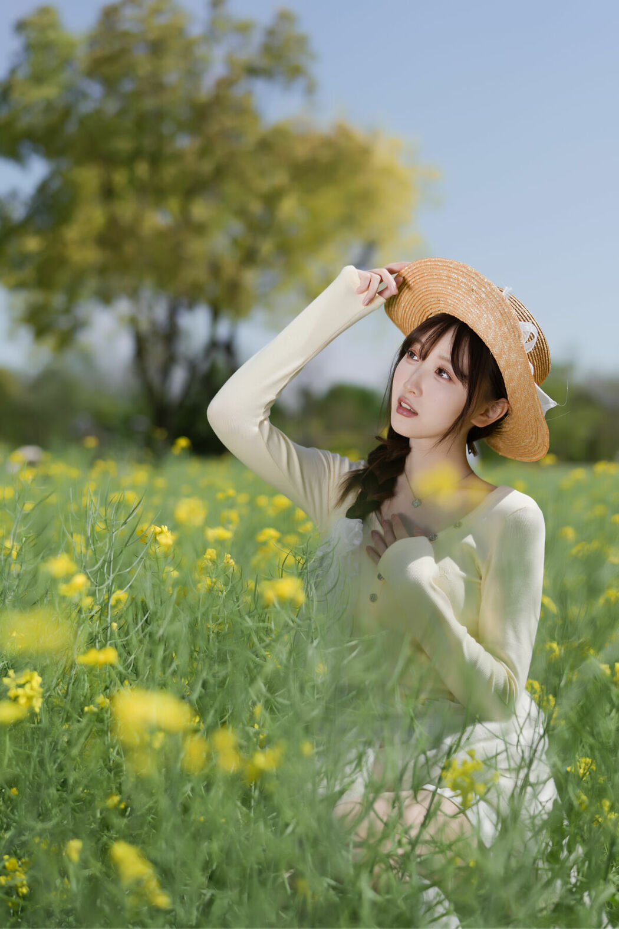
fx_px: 1289
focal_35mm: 50
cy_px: 464
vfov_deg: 39.6
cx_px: 310
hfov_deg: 27.0
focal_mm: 50
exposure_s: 1/6400
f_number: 1.8
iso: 64
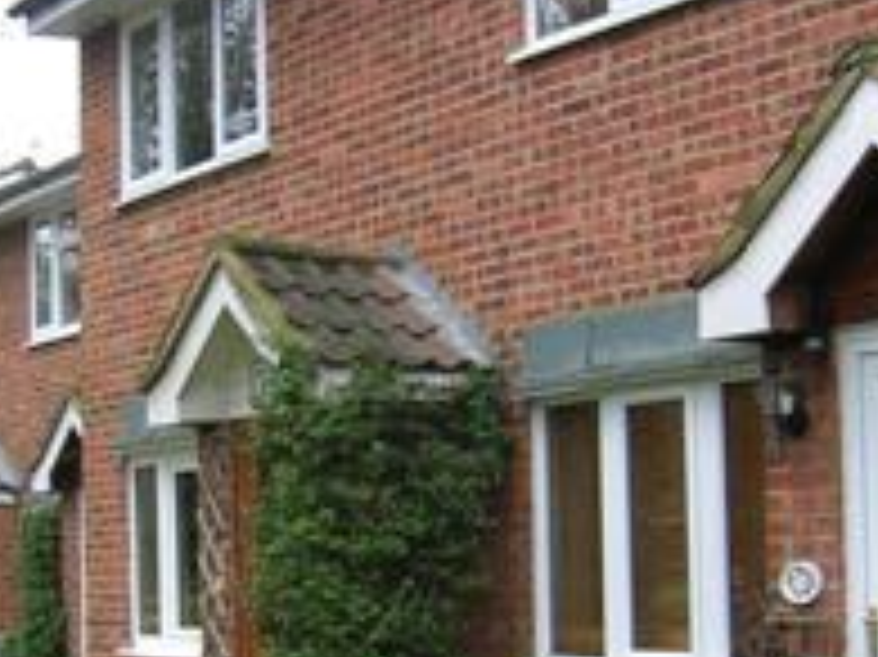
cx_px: 360
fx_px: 1977
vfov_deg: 18.8
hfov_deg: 25.0
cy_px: 472
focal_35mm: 78
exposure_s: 1/43.1
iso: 50
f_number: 2.9
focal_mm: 5.7
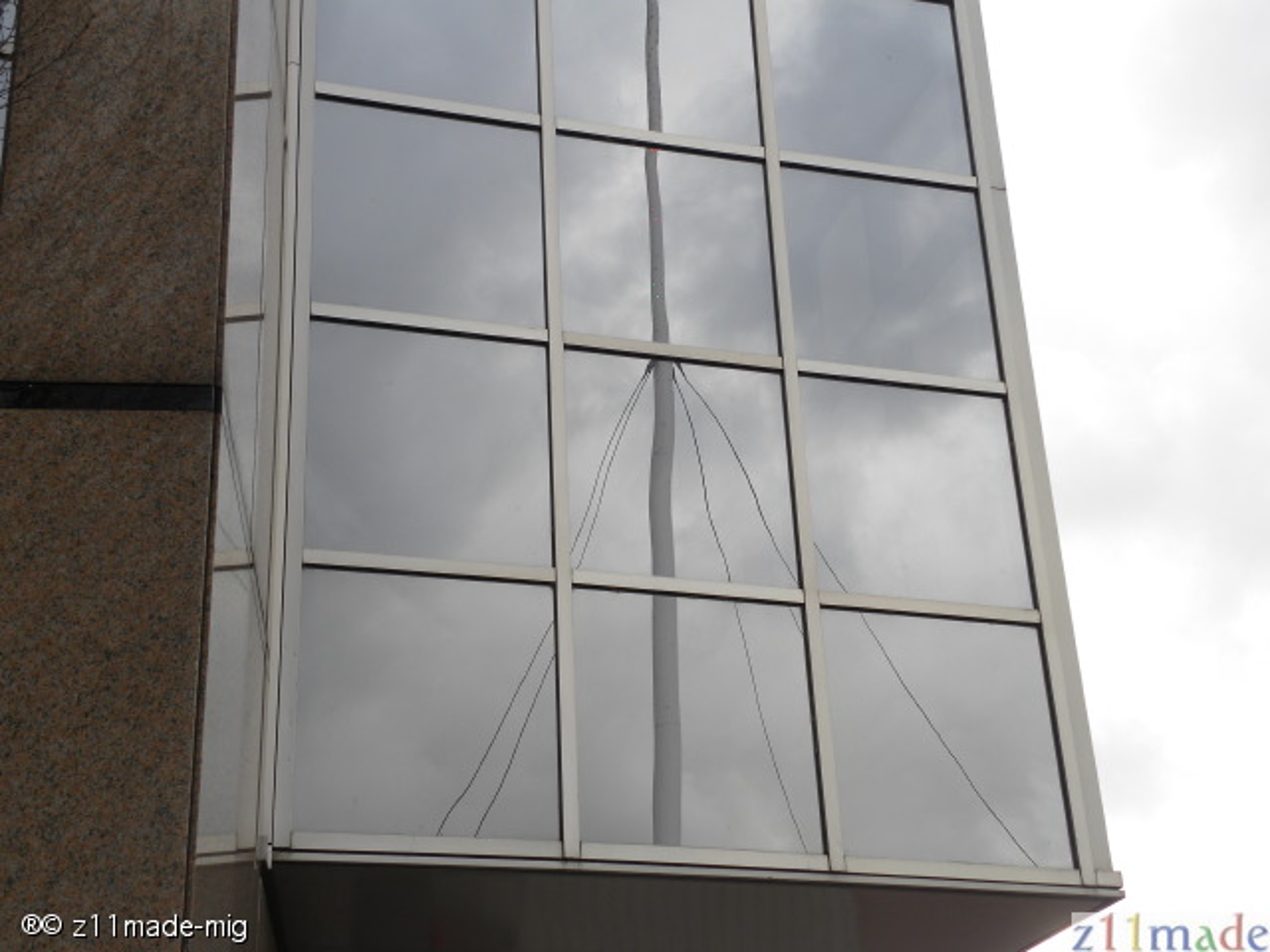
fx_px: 2128
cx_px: 635
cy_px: 476
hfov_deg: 33.2
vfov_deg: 25.2
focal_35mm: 58
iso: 64
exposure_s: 1/128
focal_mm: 10.3
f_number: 4
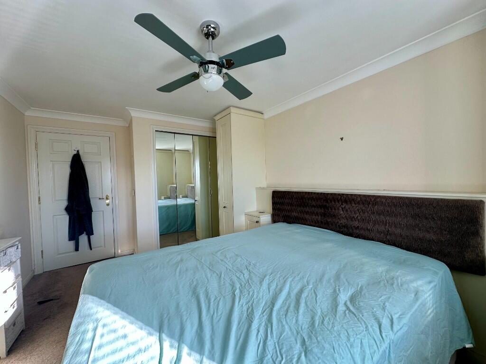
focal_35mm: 14
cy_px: 182
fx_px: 197
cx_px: 243
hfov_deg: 102.1
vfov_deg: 85.7
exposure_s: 1/99
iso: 64
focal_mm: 2.22
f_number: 2.2
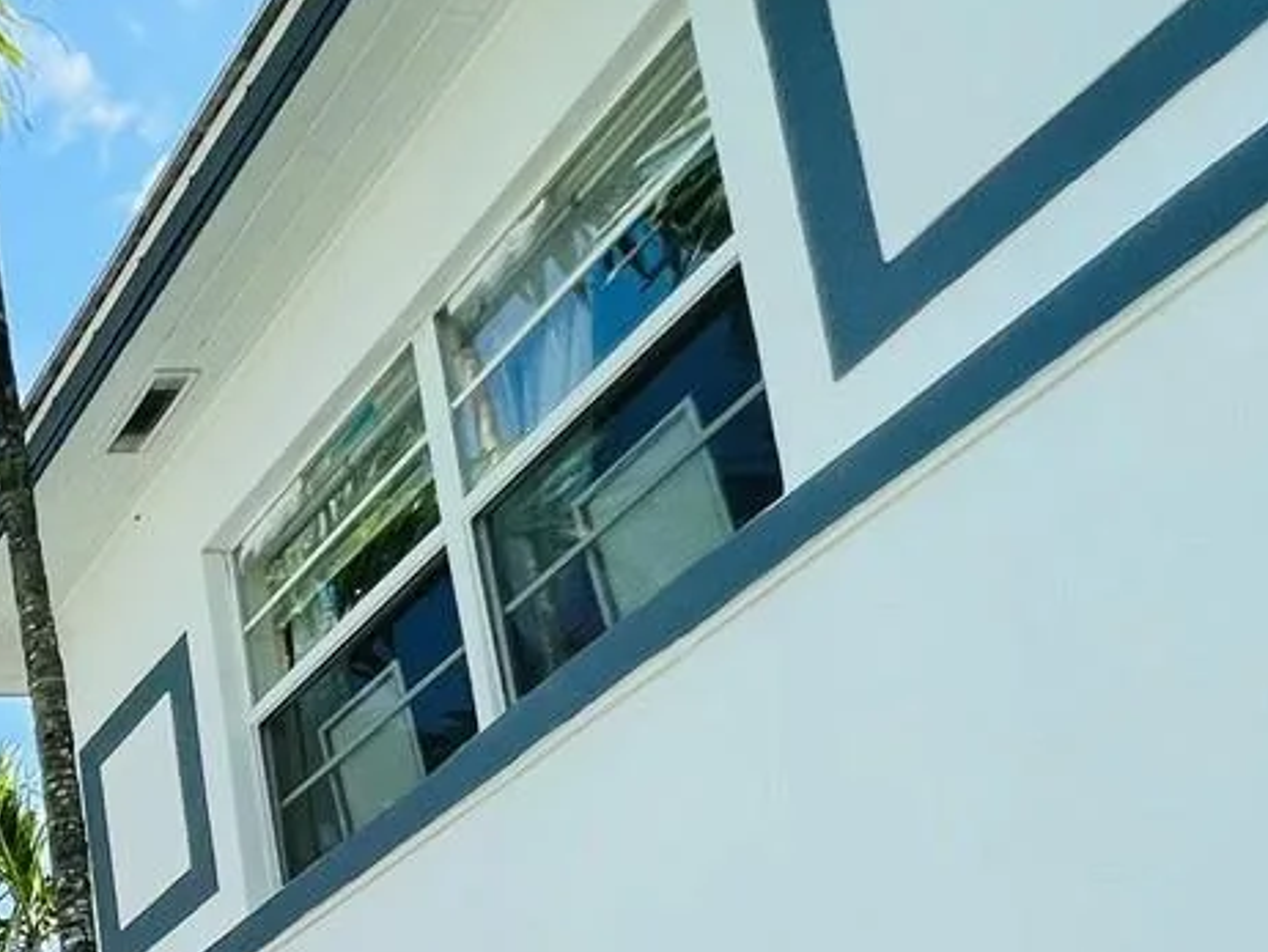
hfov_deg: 27.0
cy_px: 1369
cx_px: -703
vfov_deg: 25.5
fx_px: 1649
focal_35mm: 45
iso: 32
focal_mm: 1.57
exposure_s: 1/853
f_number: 1.8
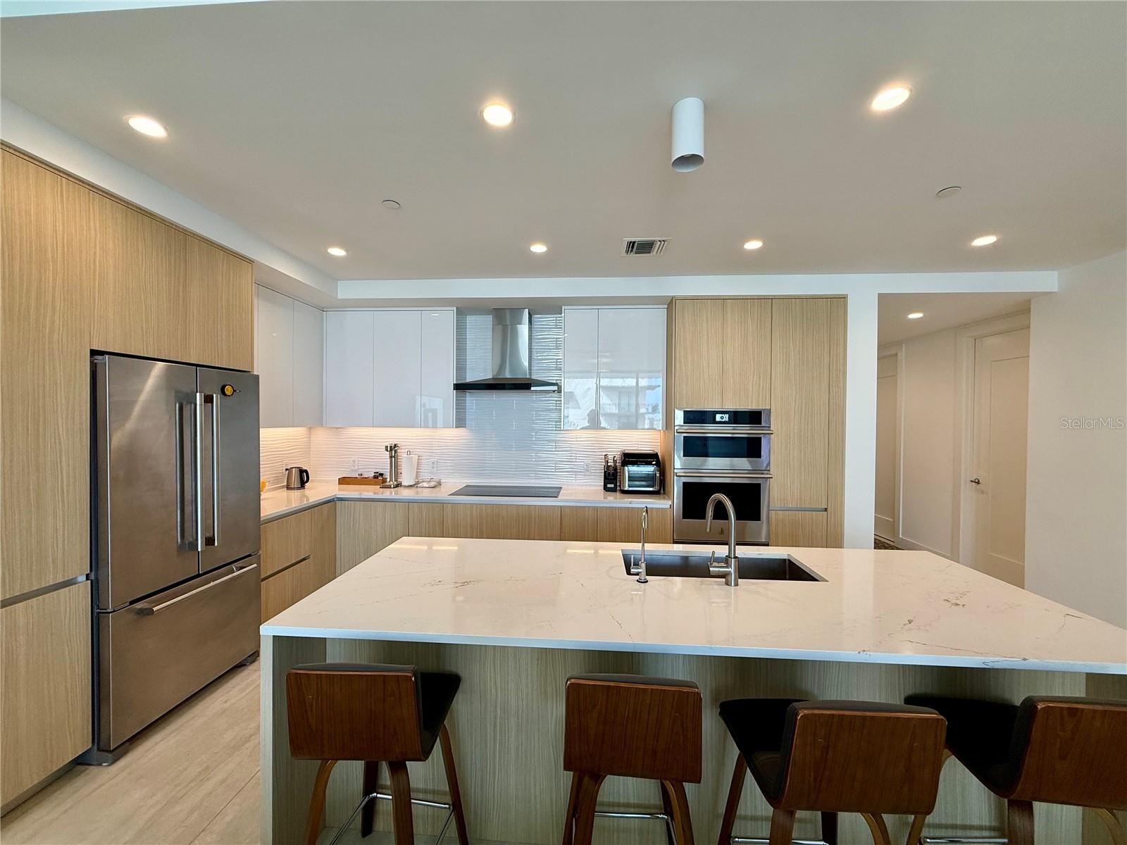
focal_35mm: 14
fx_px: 456
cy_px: 422
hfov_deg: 102.1
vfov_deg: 85.7
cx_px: 564
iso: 80
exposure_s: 1/120
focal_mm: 2.22
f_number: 2.2
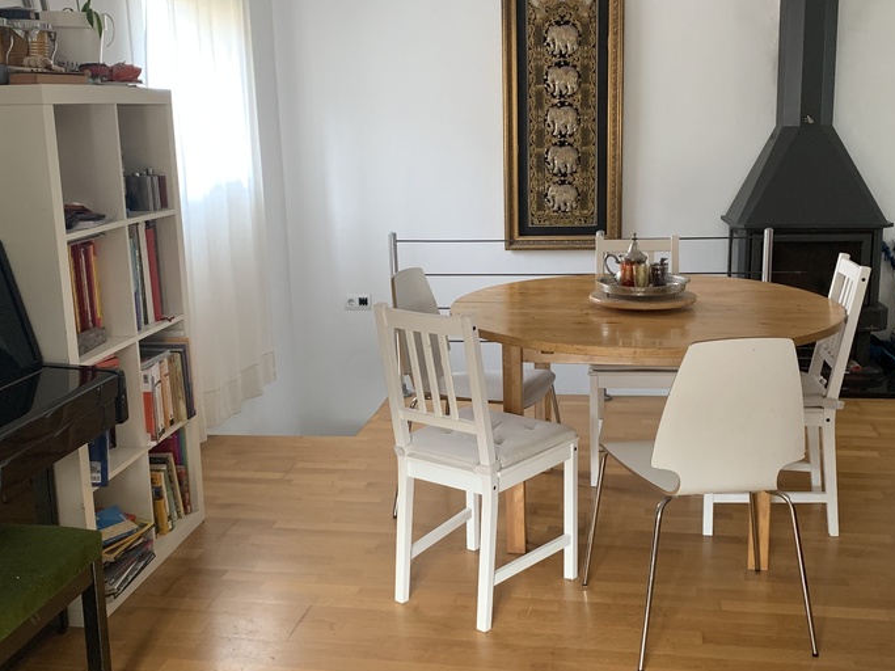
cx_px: 472
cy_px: 334
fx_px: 1008
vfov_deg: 36.8
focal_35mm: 39
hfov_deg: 47.8
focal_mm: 4.25
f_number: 1.8
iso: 200
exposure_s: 1/60
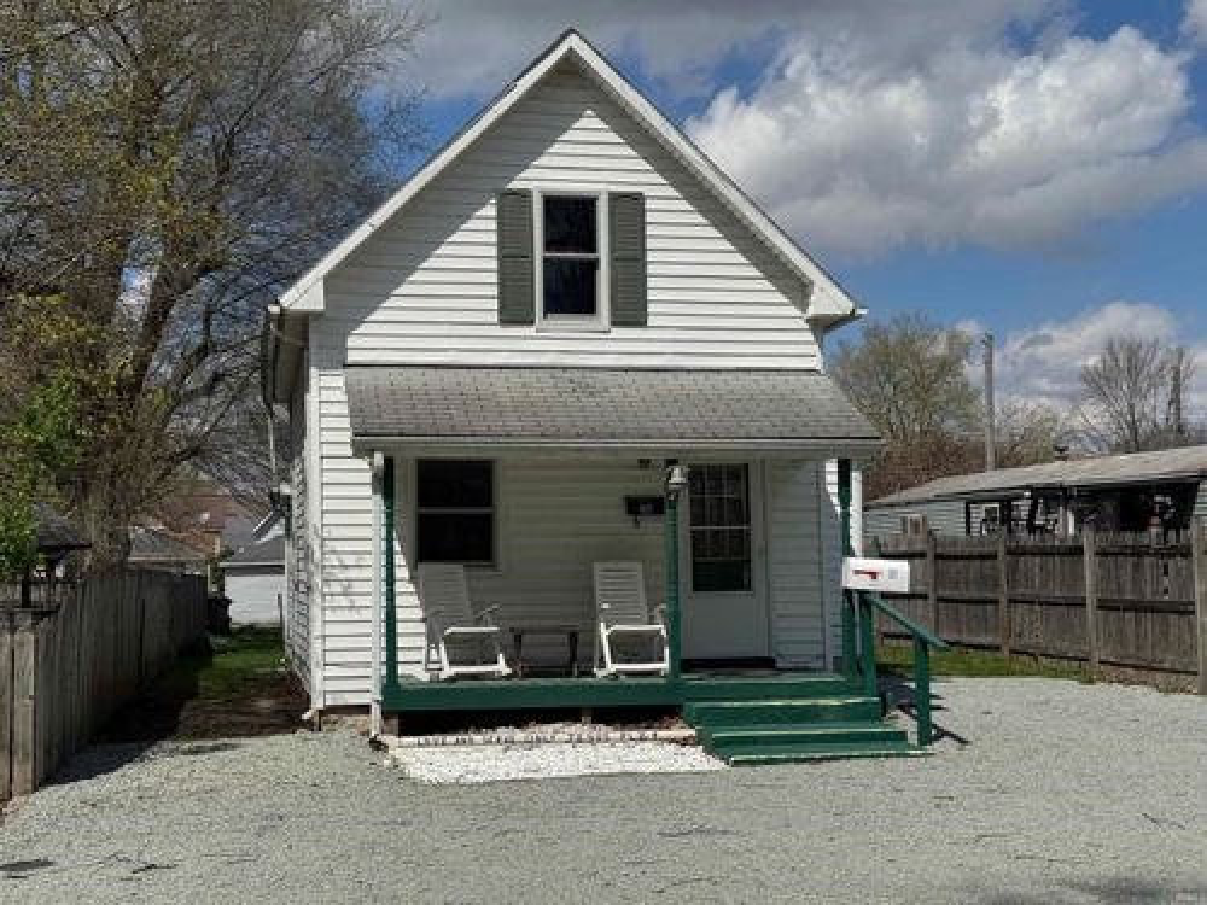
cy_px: 452
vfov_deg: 30.3
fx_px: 1674
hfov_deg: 39.7
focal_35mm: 48
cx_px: 604
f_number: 1.78
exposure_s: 1/10526
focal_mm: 6.76
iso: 64
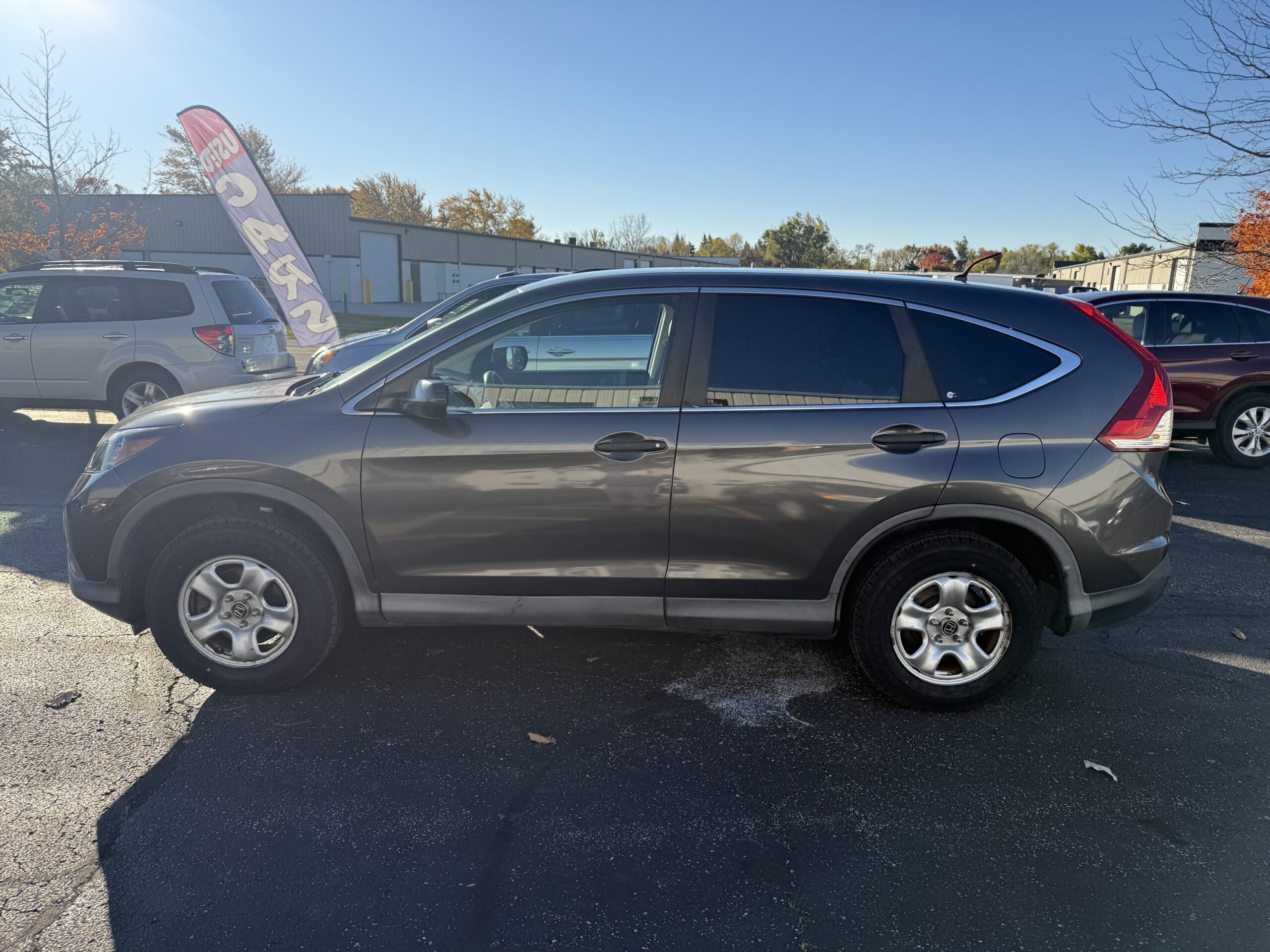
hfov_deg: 71.6
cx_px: 635
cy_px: 476
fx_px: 881
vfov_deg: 56.8
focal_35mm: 24
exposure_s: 1/2801
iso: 80
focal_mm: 6.76
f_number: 1.78
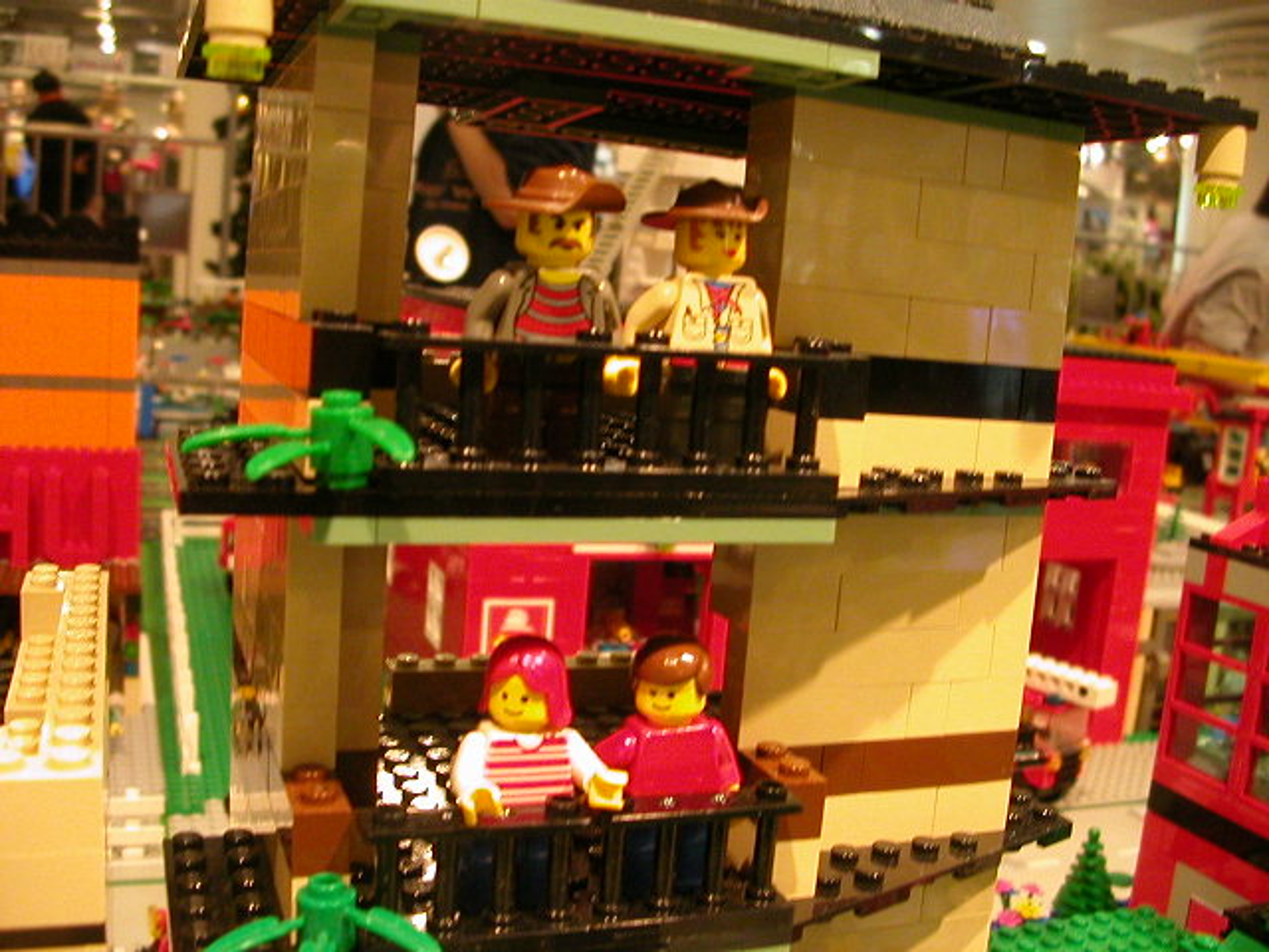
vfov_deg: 38.7
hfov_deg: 50.1
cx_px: 634
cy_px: 476
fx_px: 1356
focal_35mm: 37
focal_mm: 5.6
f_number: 2.7
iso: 282
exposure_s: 1/26.4
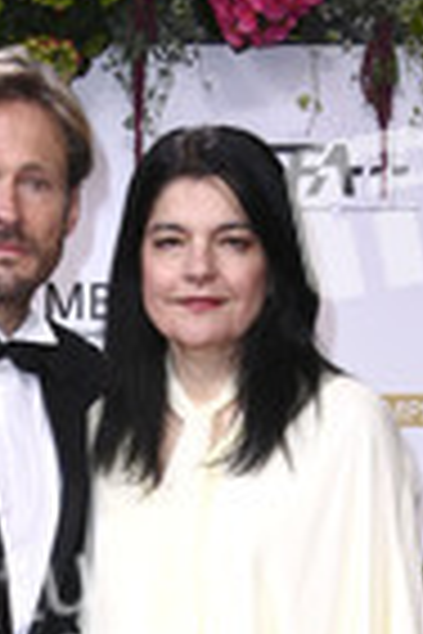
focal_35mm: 164
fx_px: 2890
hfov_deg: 8.4
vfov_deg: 12.1
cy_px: 868
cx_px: 108
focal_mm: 58
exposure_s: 1/200
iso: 500
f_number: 5.6
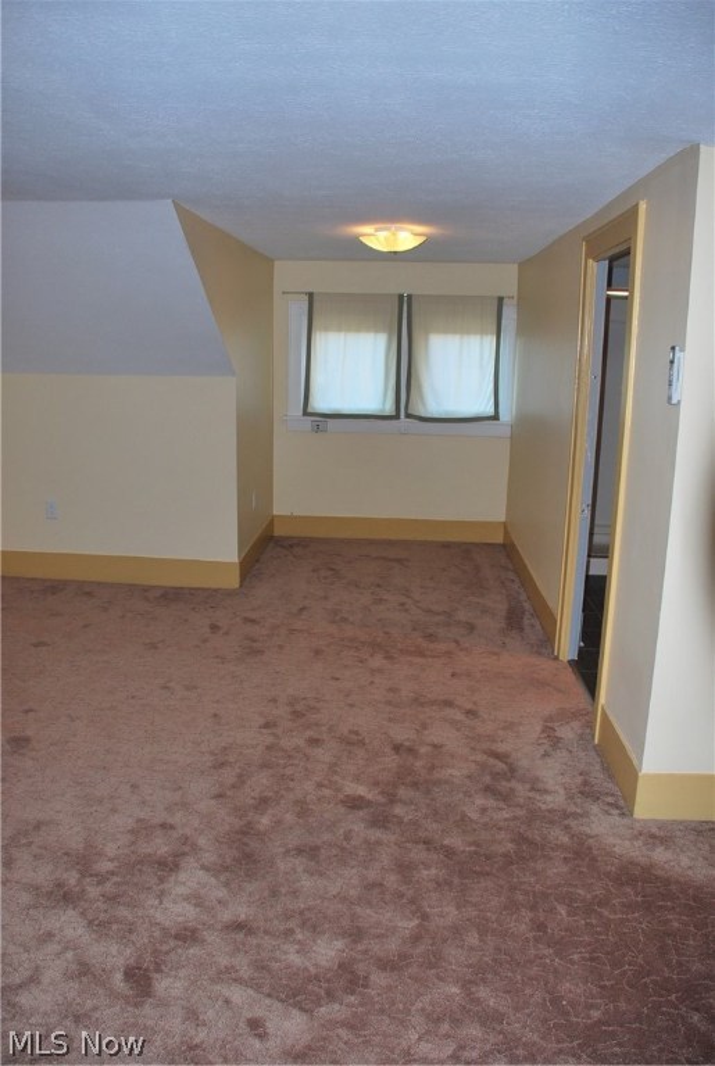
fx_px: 801
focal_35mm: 27
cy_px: 533
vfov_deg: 67.3
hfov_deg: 48.1
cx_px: 358
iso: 200
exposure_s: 1/60
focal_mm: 18
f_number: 3.5
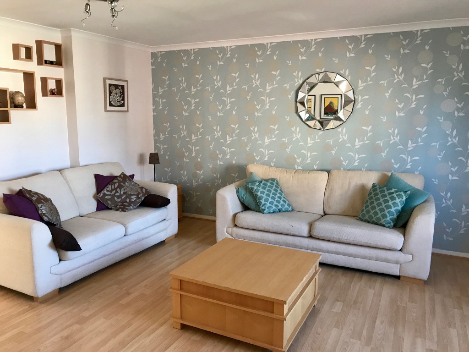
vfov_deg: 49.7
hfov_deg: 63.4
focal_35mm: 28
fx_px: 379
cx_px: 234
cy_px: 176
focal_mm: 3.99
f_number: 1.8
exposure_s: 1/25
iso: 40
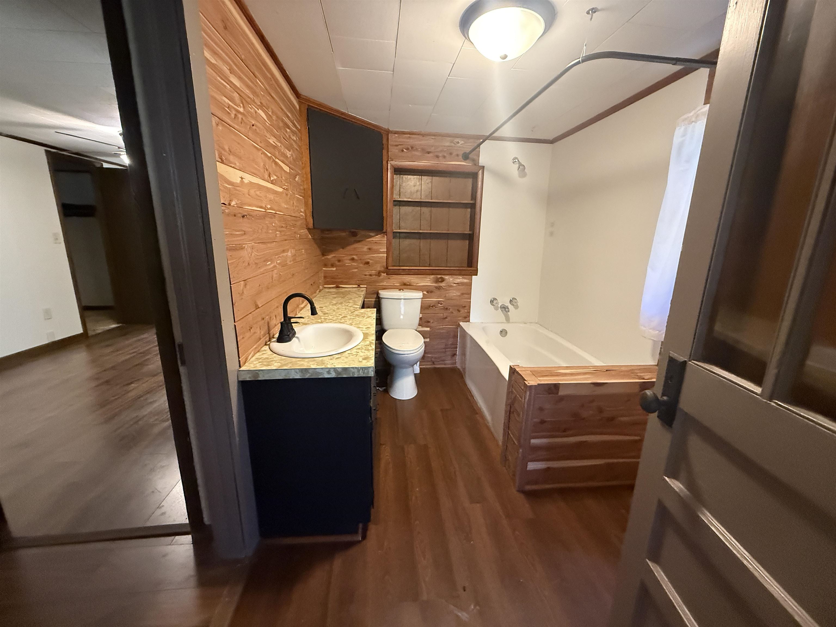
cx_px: 418
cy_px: 314
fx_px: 338
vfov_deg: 85.7
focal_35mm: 14
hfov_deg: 102.1
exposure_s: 1/60
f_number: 2.2
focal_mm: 2.22
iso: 800
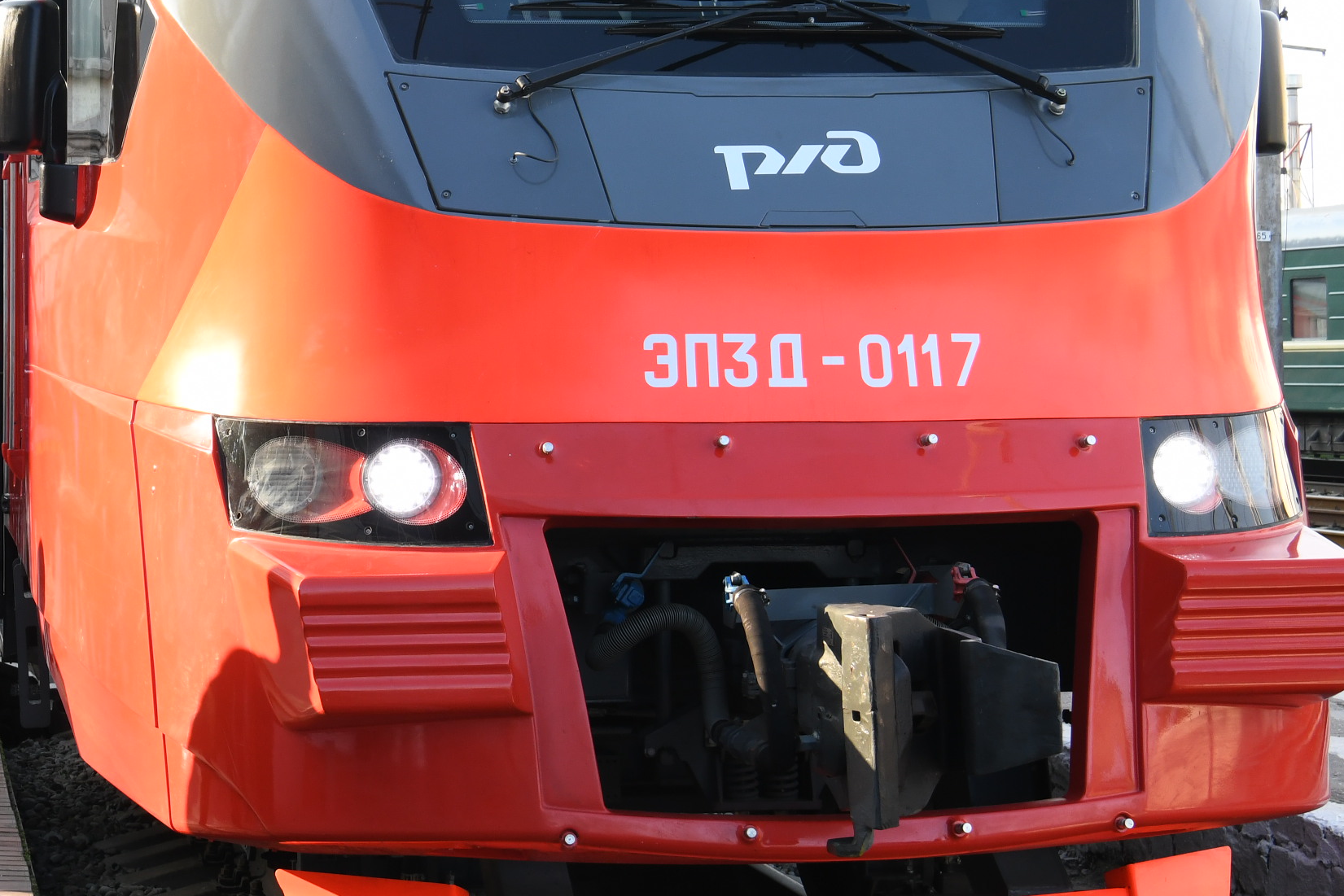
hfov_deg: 23.7
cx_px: 338
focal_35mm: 85
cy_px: 167
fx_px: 3173
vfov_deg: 16.0
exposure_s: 1/160
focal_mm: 34
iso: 400
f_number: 8
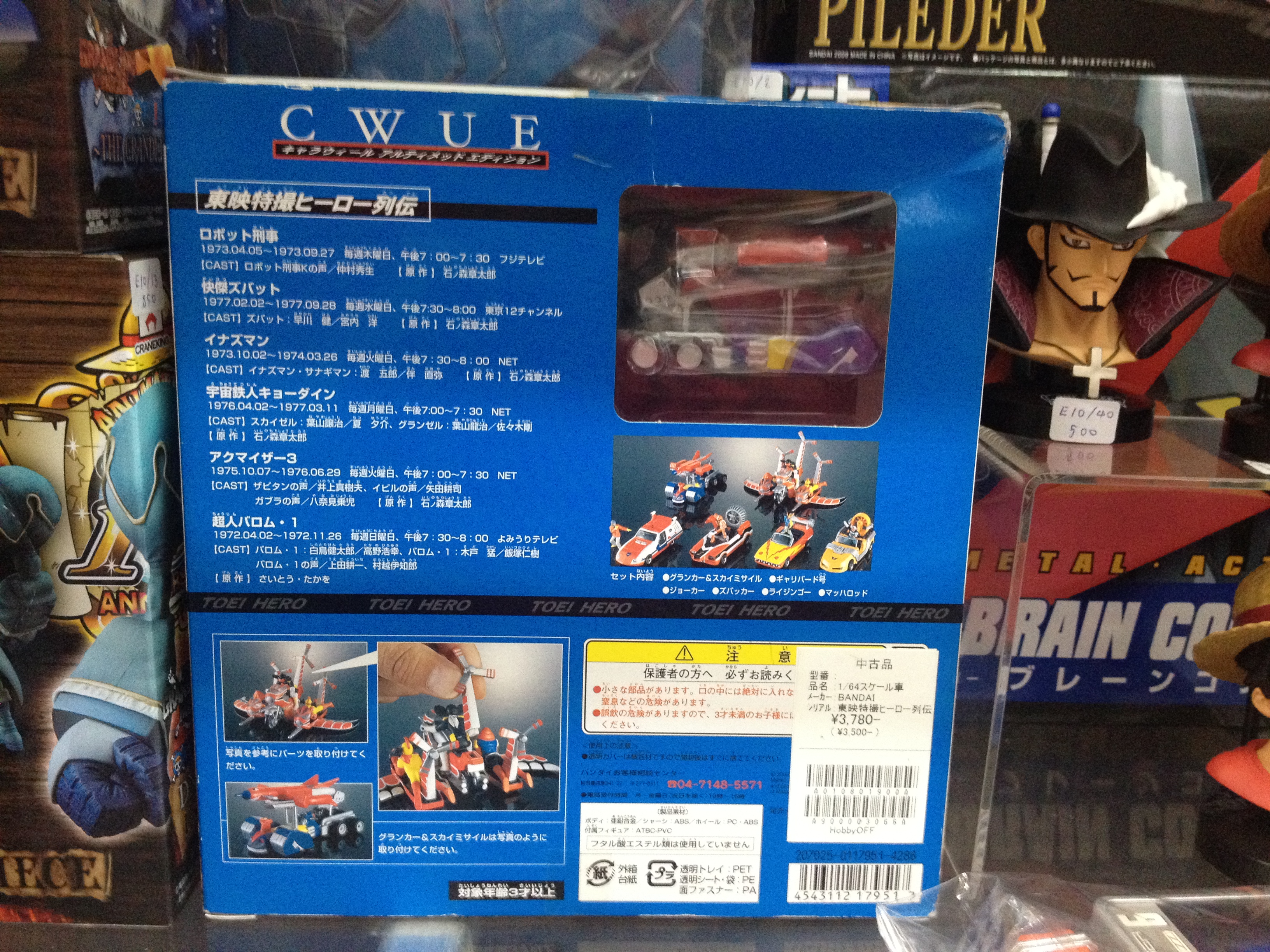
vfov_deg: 40.7
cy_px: 476
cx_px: 635
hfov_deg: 52.6
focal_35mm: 35
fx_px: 1284
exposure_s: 1/20
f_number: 2.4
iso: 400
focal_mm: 4.28
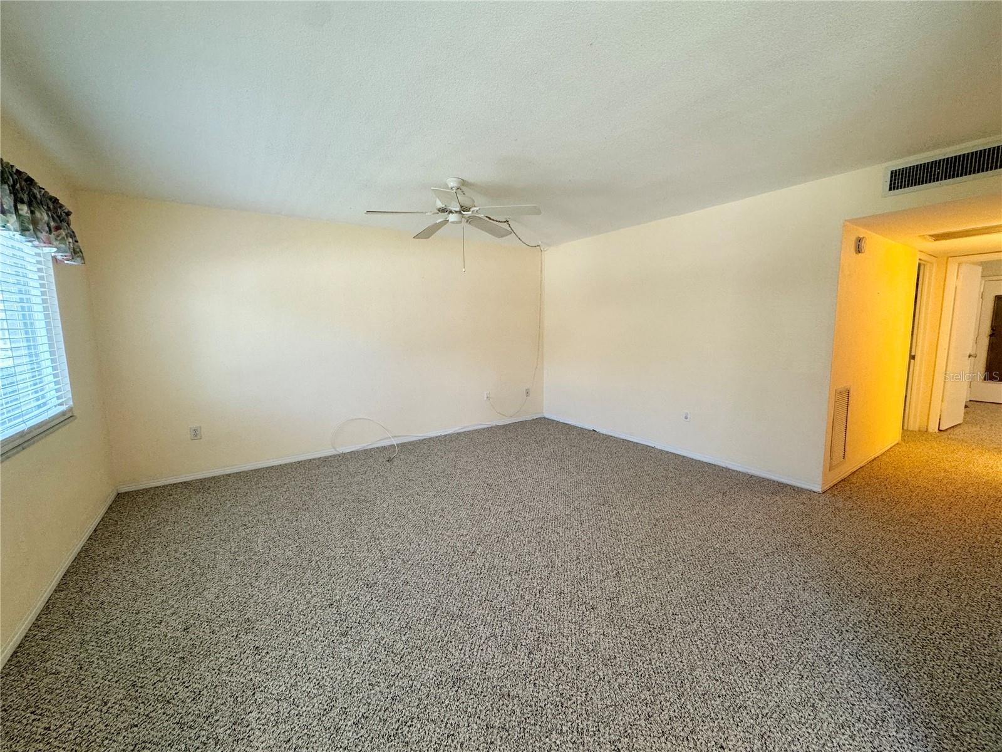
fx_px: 405
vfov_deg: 85.7
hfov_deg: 102.1
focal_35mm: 14
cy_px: 376
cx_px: 501
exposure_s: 1/60
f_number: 2.2
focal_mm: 2.22
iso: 160
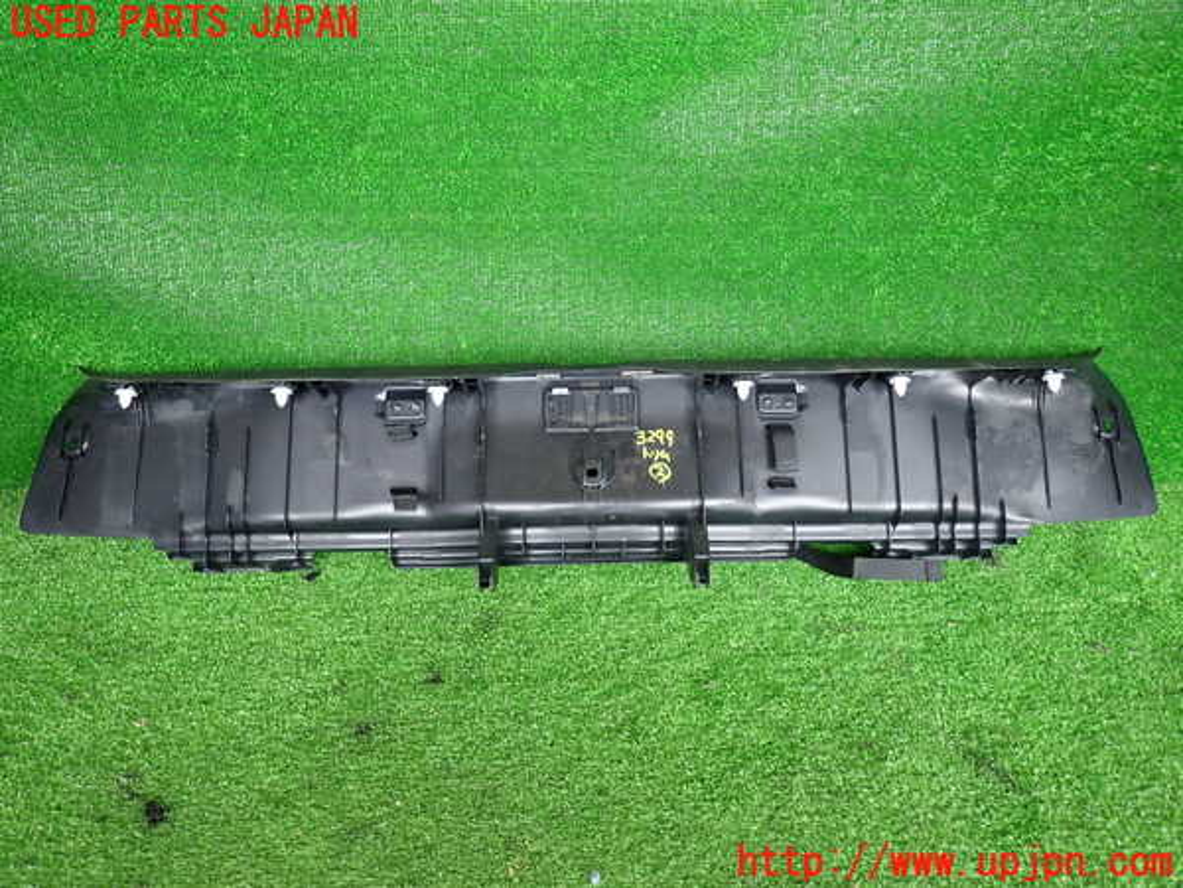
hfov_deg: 69.4
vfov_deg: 54.9
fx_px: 854
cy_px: 444
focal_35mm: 25
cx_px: 592
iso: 200
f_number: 2
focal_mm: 4.5
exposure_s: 1/100
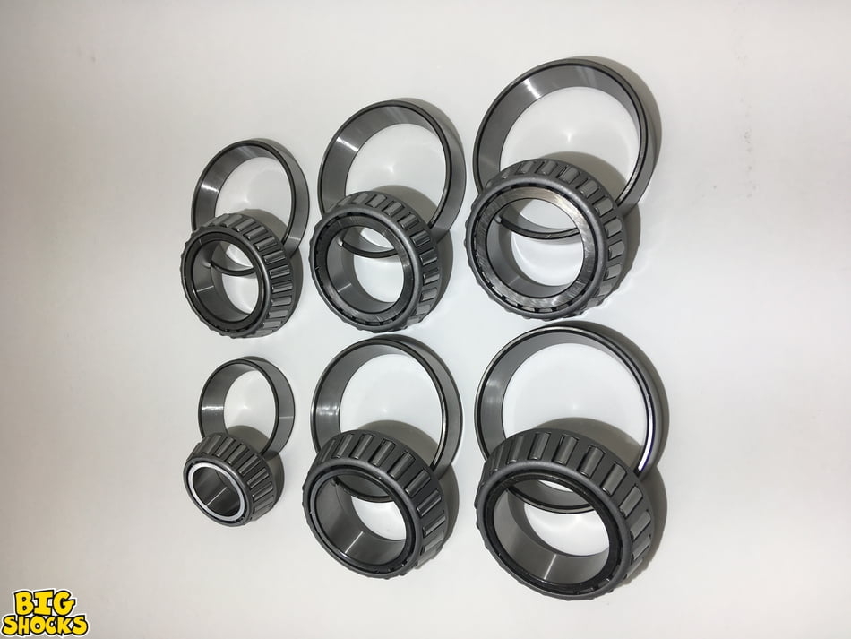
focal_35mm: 29
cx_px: 426
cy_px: 320
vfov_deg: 48.2
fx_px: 713
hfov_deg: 61.6
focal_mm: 4.15
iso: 25
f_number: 2.2
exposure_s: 1/175
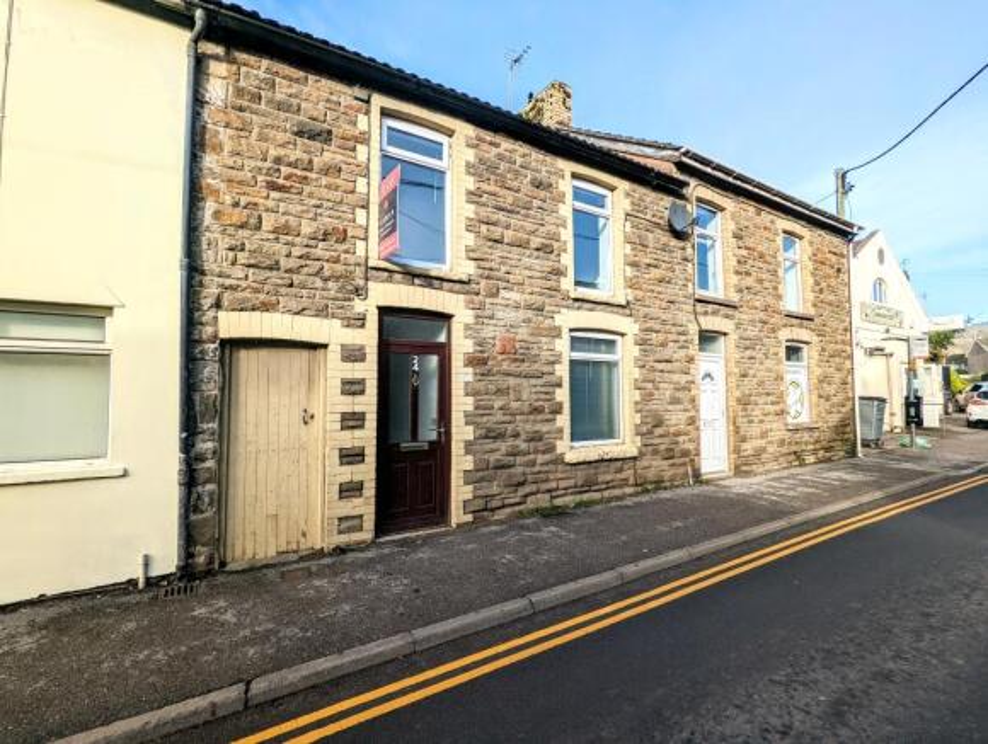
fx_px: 457
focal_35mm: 16
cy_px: 372
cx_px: 494
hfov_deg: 94.4
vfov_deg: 78.3
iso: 51
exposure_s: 1/1068
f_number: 2.2
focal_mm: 2.35
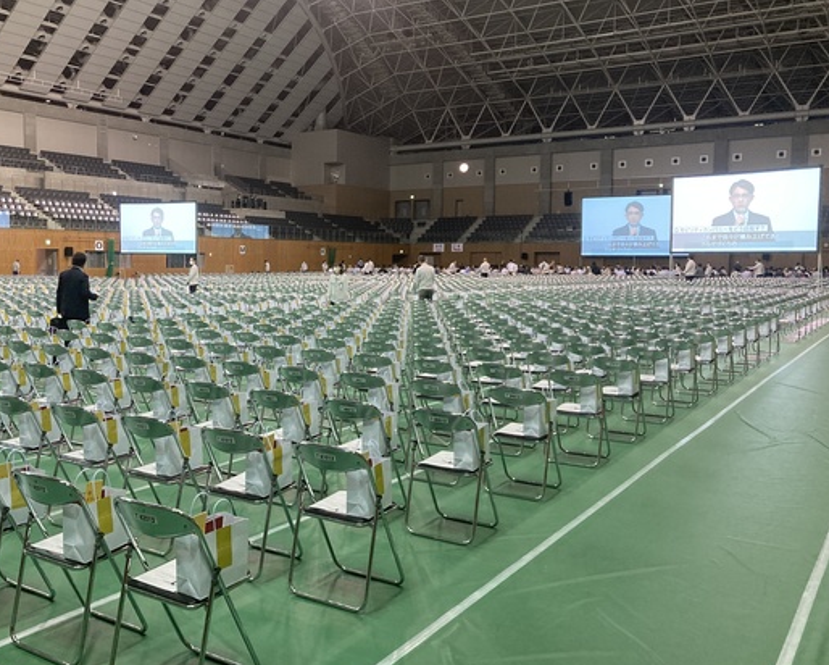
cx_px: 315
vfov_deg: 43.4
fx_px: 835
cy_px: 326
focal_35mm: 34
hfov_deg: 52.3
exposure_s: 1/60
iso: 200
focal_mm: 3.99
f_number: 1.8
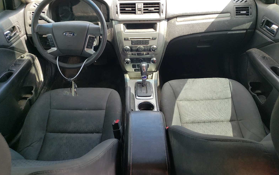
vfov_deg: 44.5
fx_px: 213
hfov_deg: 66.5
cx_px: 139
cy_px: 83
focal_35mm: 28
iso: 50
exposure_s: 1/172
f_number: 1.5
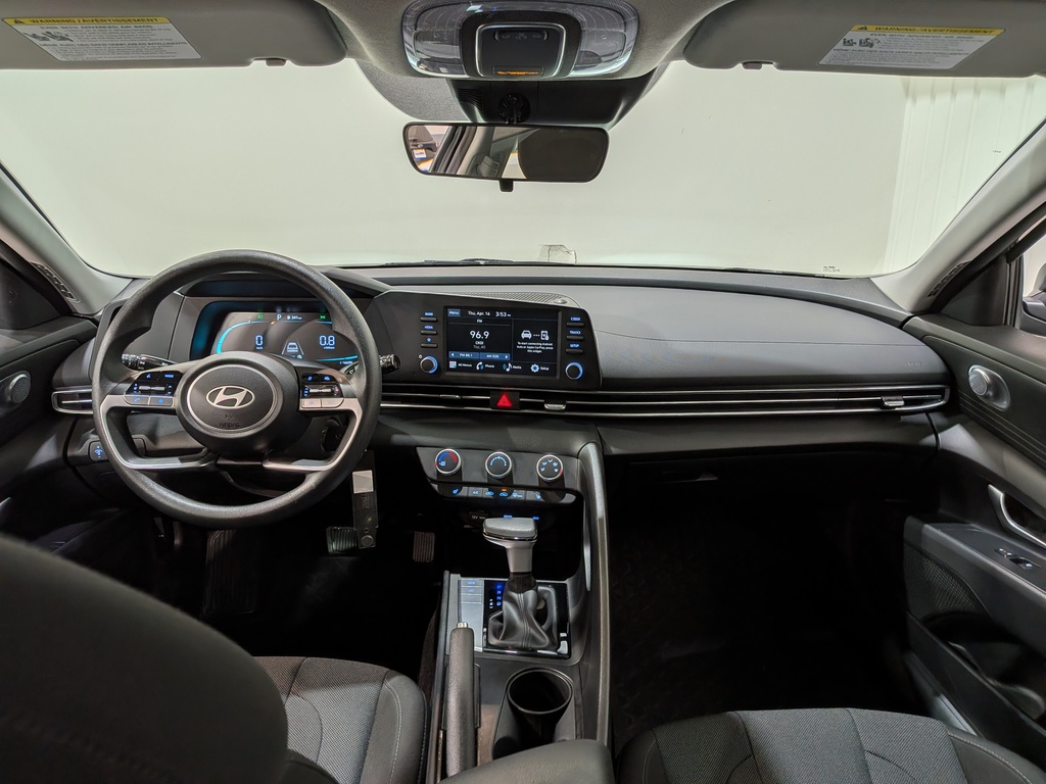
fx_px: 725
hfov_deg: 71.6
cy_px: 392
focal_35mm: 24
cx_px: 523
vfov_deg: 56.8
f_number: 1.7
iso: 28
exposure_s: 1/120
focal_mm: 4.53
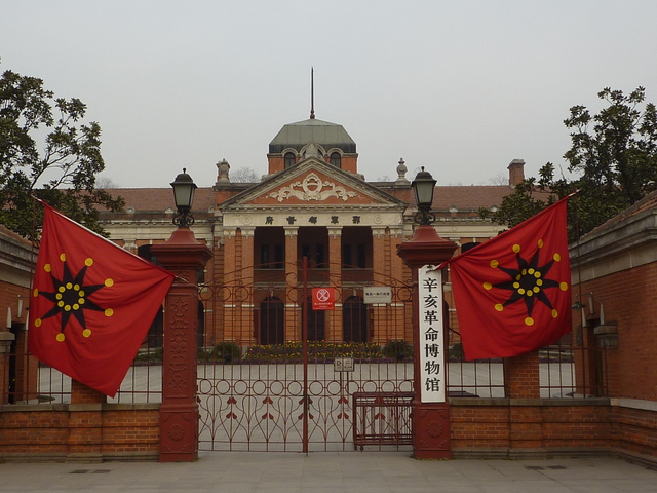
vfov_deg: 30.3
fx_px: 911
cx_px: 328
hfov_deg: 39.7
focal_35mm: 48
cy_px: 246
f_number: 4.5
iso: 80
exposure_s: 1/500
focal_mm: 4.4
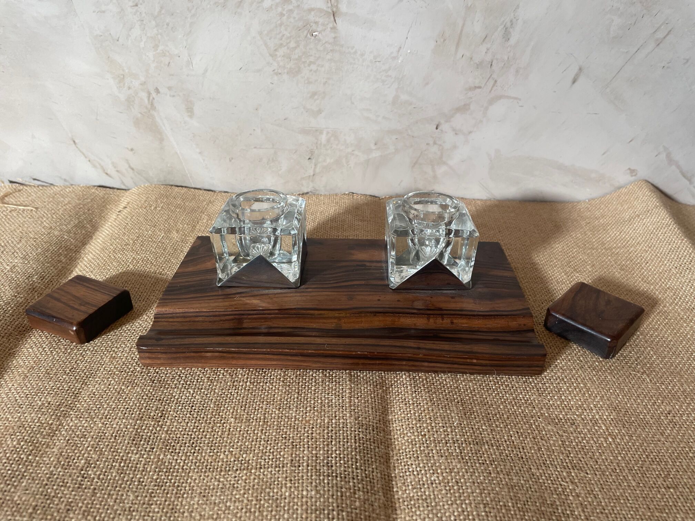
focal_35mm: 26
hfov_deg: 67.3
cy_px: 260
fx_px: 522
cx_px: 348
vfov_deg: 53.1
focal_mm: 4.2
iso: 125
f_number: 1.6
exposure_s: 1/100
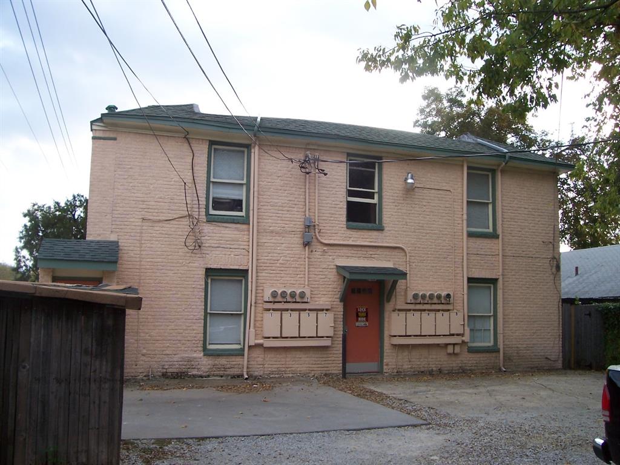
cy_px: 232
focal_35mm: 34
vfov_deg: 41.8
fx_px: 609
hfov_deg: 54.0
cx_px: 310
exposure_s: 1/125
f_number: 5.6
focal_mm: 5.6
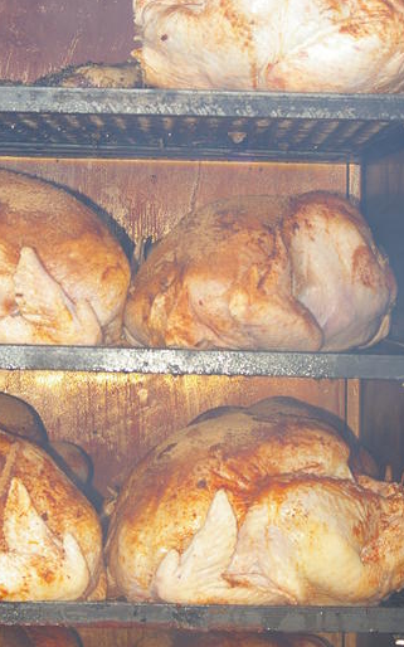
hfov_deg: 13.2
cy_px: 297
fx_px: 1743
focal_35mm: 99
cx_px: 121
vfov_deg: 21.0
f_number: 5.6
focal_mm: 37
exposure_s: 1/180
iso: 200
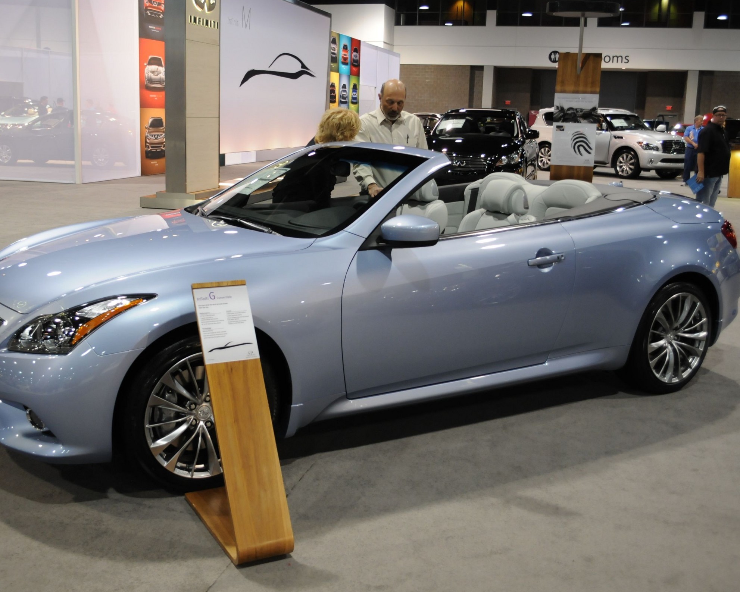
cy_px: 288
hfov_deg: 46.8
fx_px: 854
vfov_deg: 38.2
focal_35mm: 39
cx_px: 341
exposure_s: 1/50
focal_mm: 22
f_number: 4
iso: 800
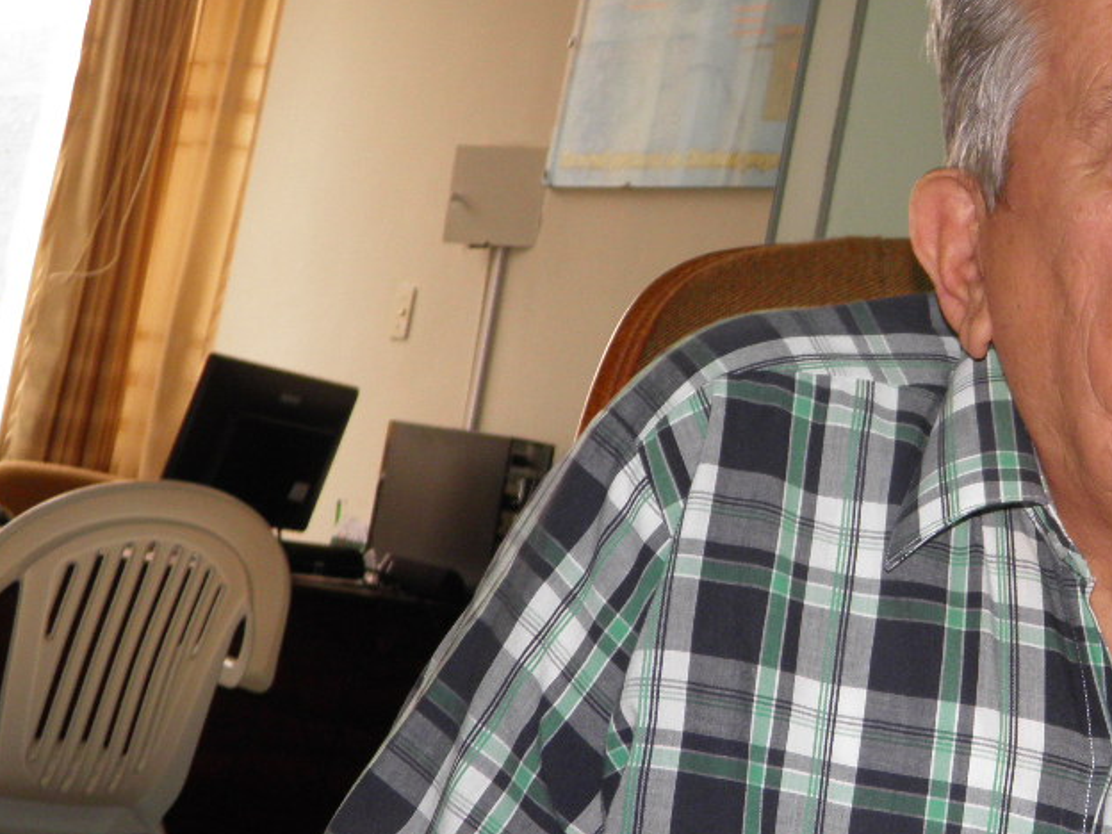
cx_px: 1094
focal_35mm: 80
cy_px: 447
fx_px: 2570
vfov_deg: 18.4
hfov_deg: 23.5
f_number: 3.2
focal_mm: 7.1
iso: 100
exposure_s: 1/60
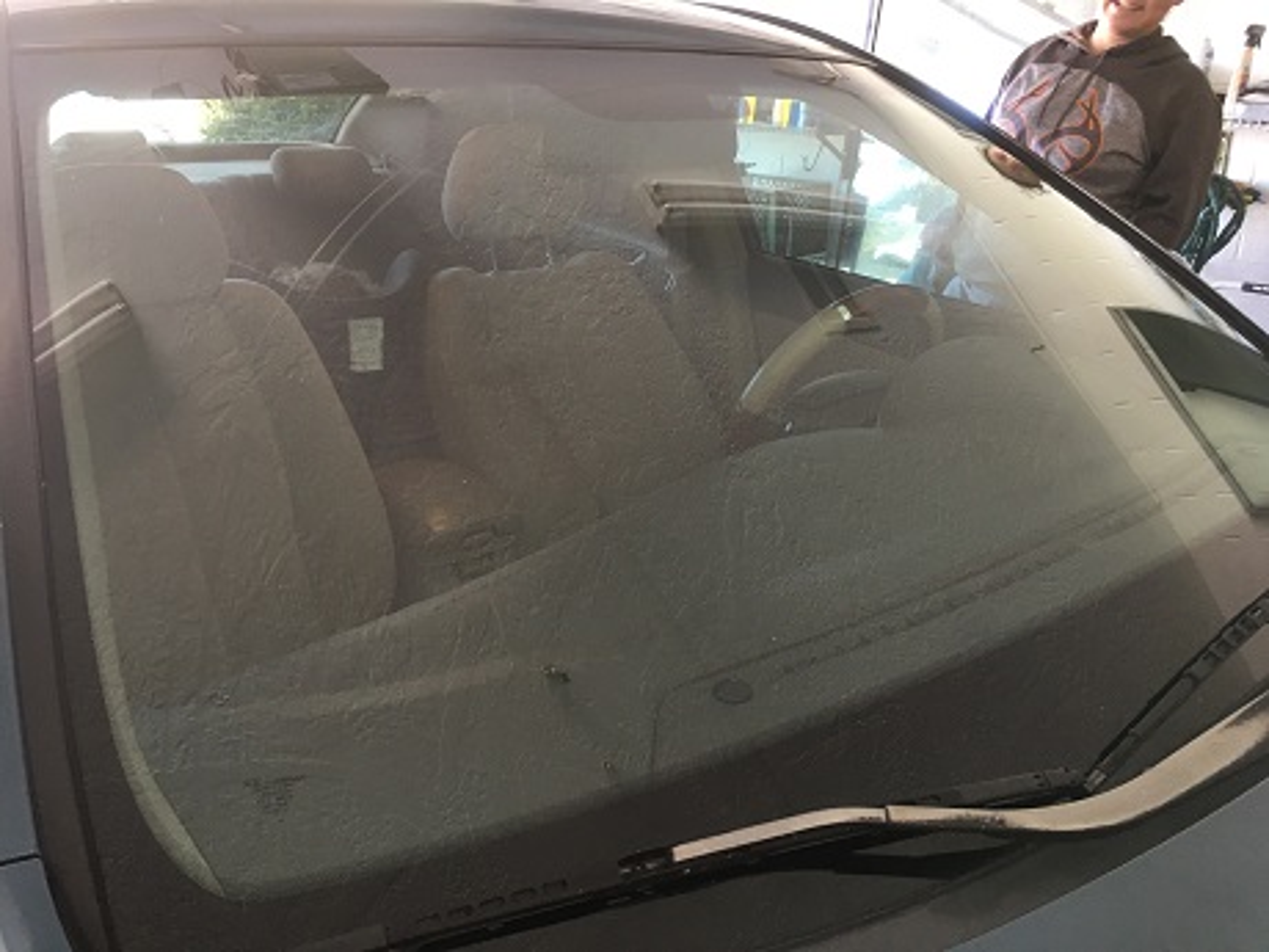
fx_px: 1063
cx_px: 634
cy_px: 476
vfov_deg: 48.2
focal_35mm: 29
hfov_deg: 61.7
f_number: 2.2
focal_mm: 4.15
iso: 80
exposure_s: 1/30
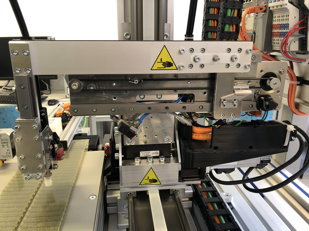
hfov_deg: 63.4
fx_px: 250
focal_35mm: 28
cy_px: 116
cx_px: 154
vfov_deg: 49.7
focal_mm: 4
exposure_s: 1/17
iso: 50
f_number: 1.8
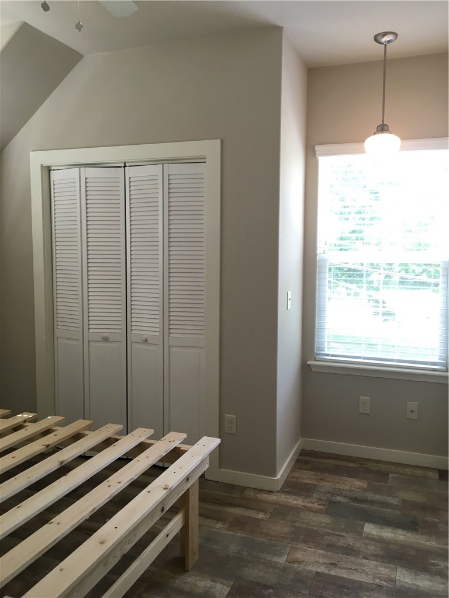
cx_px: 224
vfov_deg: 61.7
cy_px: 299
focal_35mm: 29
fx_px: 502
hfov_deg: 48.2
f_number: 2.2
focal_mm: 4.15
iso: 50
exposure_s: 1/30
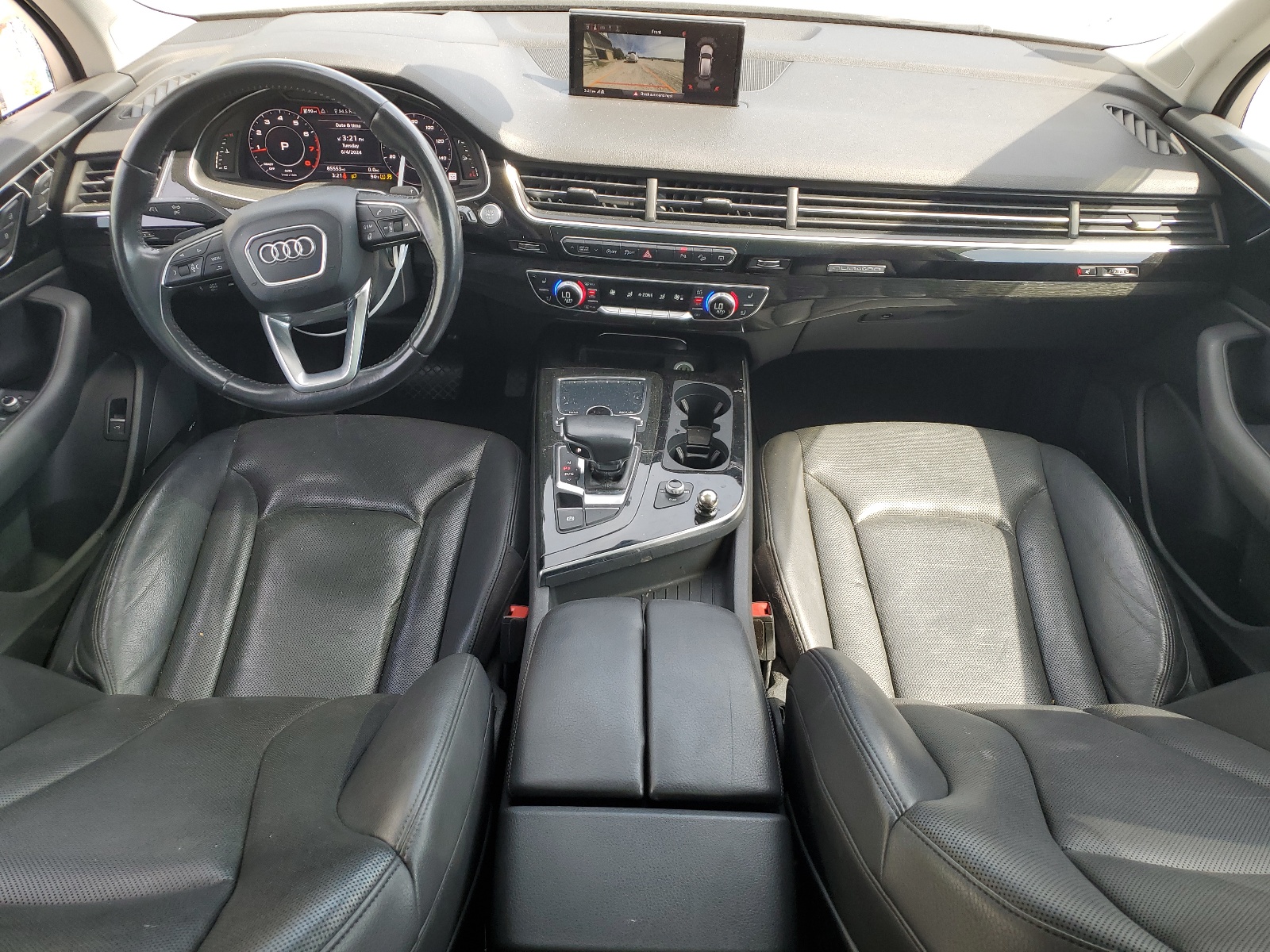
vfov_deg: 53.1
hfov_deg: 67.3
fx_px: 954
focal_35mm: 26
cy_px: 476
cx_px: 635
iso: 50
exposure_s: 1/227
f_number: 1.5
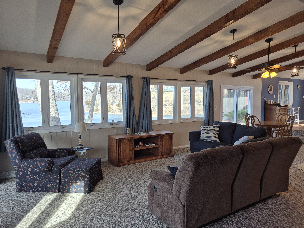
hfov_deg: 73.9
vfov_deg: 58.9
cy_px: 114
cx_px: 152
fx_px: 202
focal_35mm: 23
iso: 50
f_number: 1.8
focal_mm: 5.4
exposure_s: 1/120
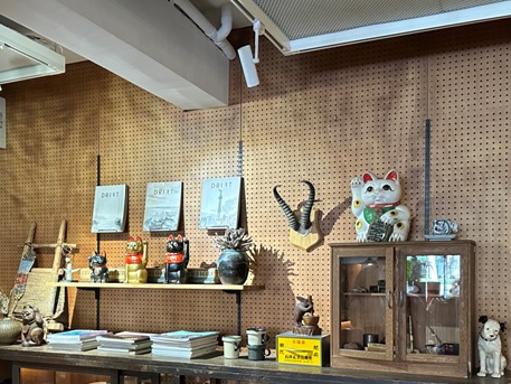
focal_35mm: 42
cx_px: 172
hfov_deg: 44.2
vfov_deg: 33.9
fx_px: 620
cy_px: 274
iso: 800
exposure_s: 1/60
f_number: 1.78
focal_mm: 6.86
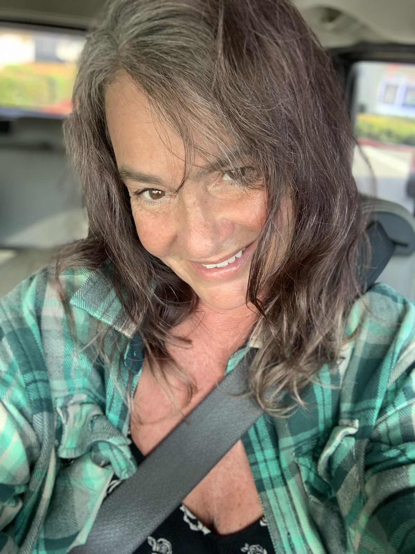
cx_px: 208
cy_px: 277
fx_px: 512
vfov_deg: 56.8
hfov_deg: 44.2
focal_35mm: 32
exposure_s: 1/60
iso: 125
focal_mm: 2.87
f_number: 2.2
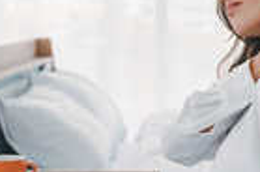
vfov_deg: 8.9
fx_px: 1102
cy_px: 119
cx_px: 94
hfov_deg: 13.4
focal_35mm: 153
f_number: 4.5
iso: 100
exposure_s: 1/80
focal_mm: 53
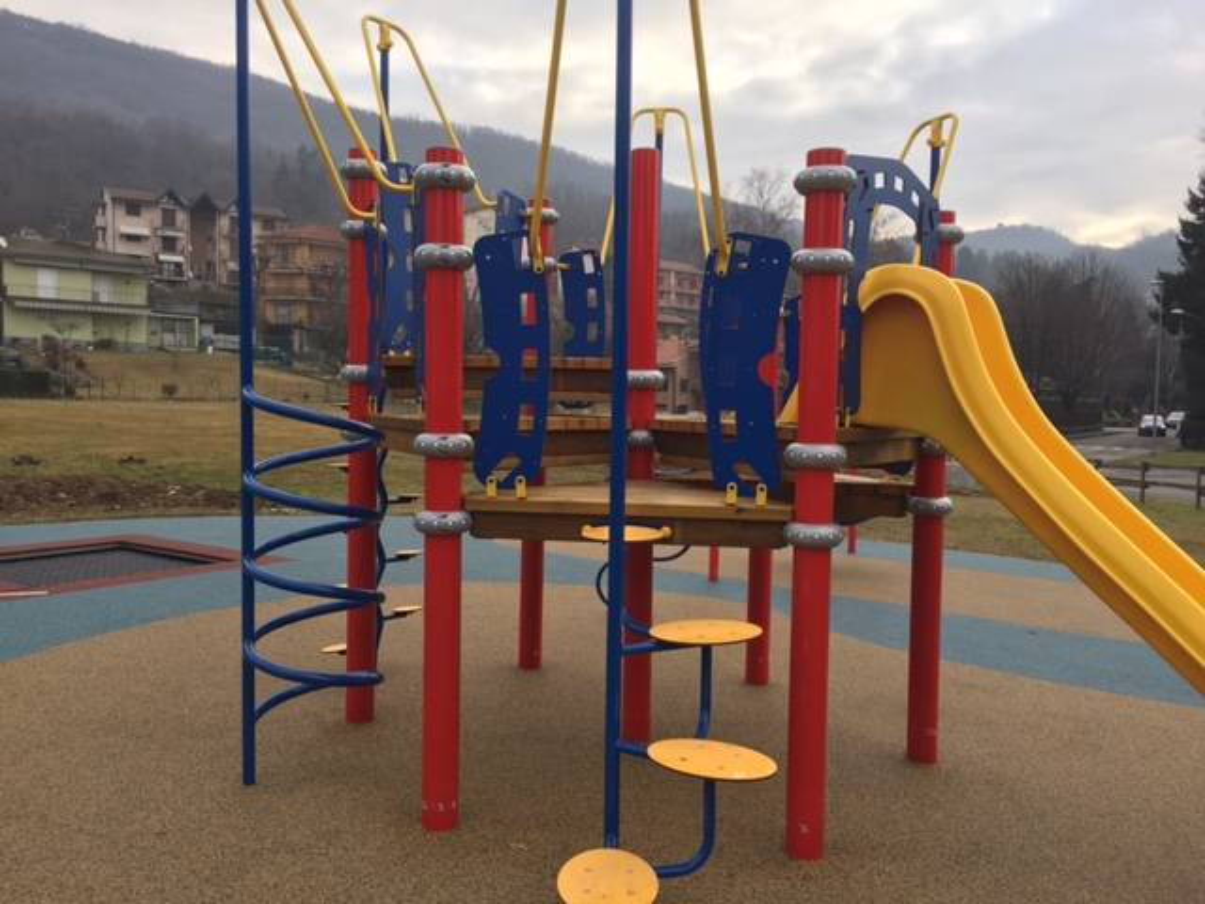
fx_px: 1010
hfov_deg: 61.7
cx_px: 602
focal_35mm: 29
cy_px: 452
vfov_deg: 48.2
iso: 32
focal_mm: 4.15
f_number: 2.2
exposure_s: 1/476
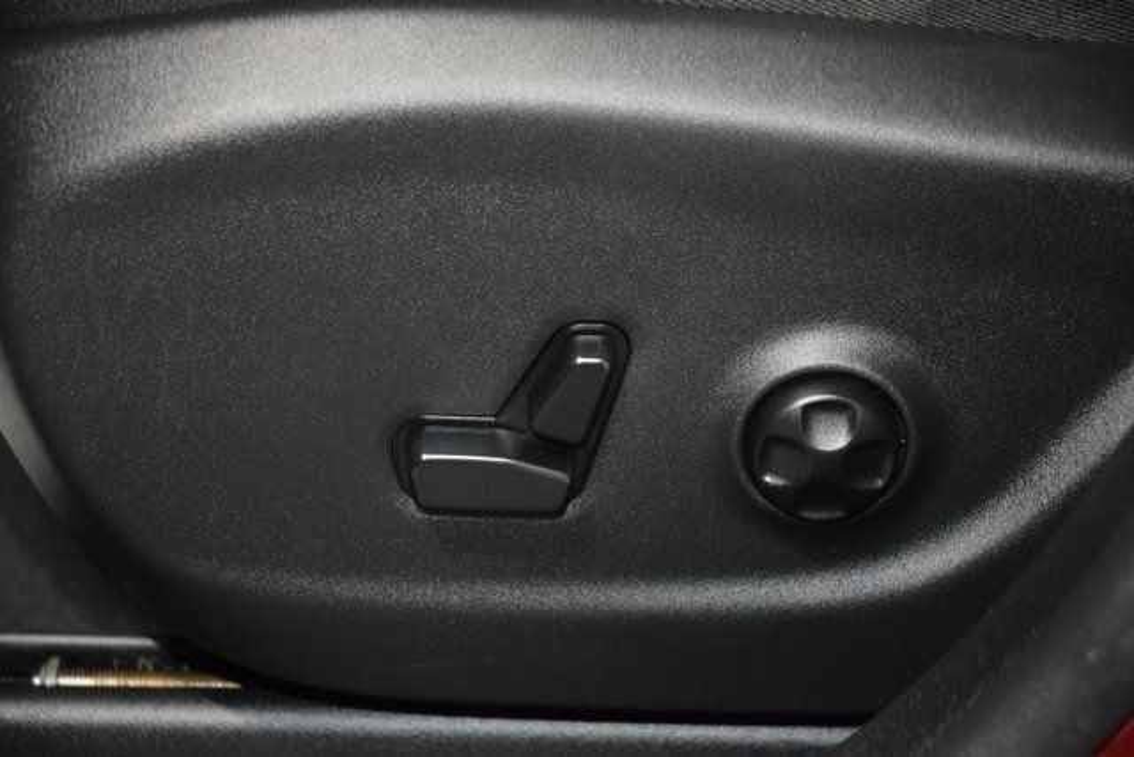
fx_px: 3308
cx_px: 567
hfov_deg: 19.5
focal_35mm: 105
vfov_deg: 13.0
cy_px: 378
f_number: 4.5
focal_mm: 70
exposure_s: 1/40
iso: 3200
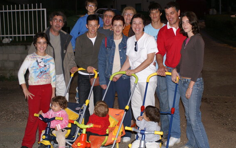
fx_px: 383
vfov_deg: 21.8
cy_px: 69
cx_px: 128
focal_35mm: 60
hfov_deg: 34.2
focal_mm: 35
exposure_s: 1/60
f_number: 4.5
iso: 400
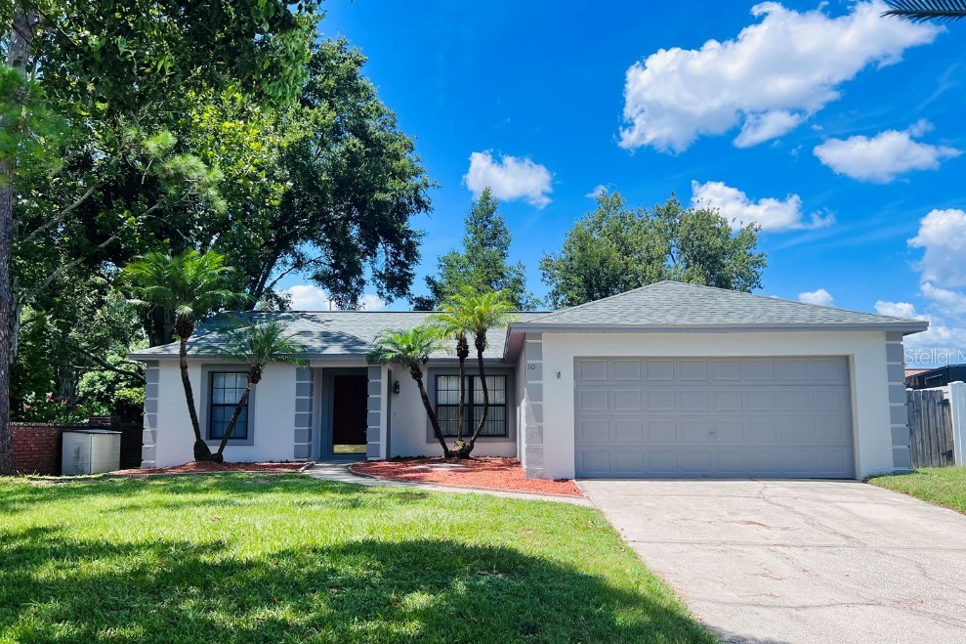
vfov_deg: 46.3
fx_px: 751
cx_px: 495
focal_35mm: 28
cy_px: 356
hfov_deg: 65.5
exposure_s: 1/3257
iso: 50
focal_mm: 5.7
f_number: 1.5
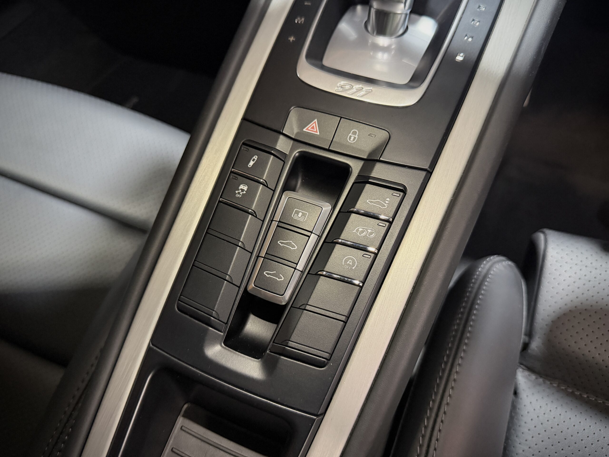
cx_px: 304
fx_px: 422
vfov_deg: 56.8
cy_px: 228
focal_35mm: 24
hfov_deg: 71.6
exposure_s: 1/33
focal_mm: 6.76
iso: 800
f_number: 1.78
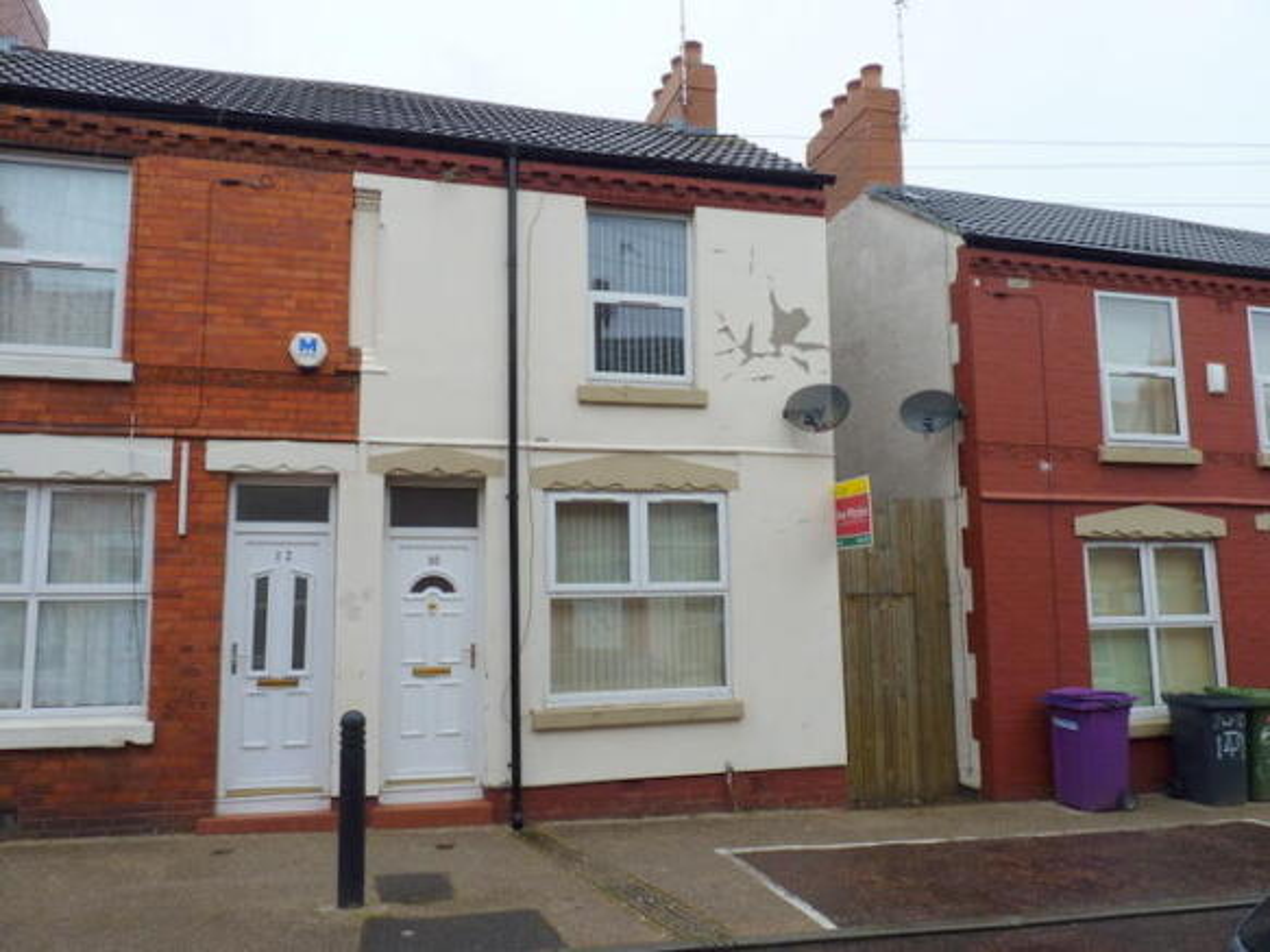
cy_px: 476
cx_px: 635
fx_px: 990
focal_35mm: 27
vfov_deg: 51.3
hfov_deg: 65.3
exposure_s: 1/200
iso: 80
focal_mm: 4.8
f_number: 4
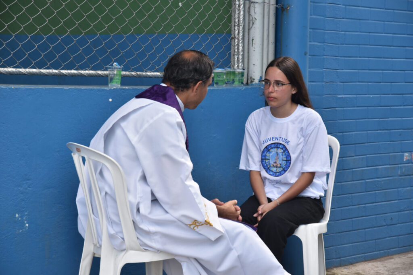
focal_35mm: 105
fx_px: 1205
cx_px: 206
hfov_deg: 19.5
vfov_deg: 13.0
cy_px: 138
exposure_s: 1/125
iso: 400
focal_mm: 105
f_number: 7.1
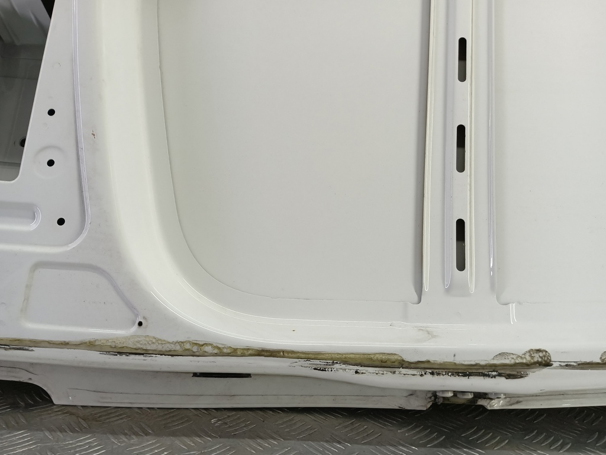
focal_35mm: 23
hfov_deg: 73.9
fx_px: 403
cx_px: 303
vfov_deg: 58.9
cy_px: 228
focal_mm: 4.11
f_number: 1.6
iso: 100
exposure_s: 1/50
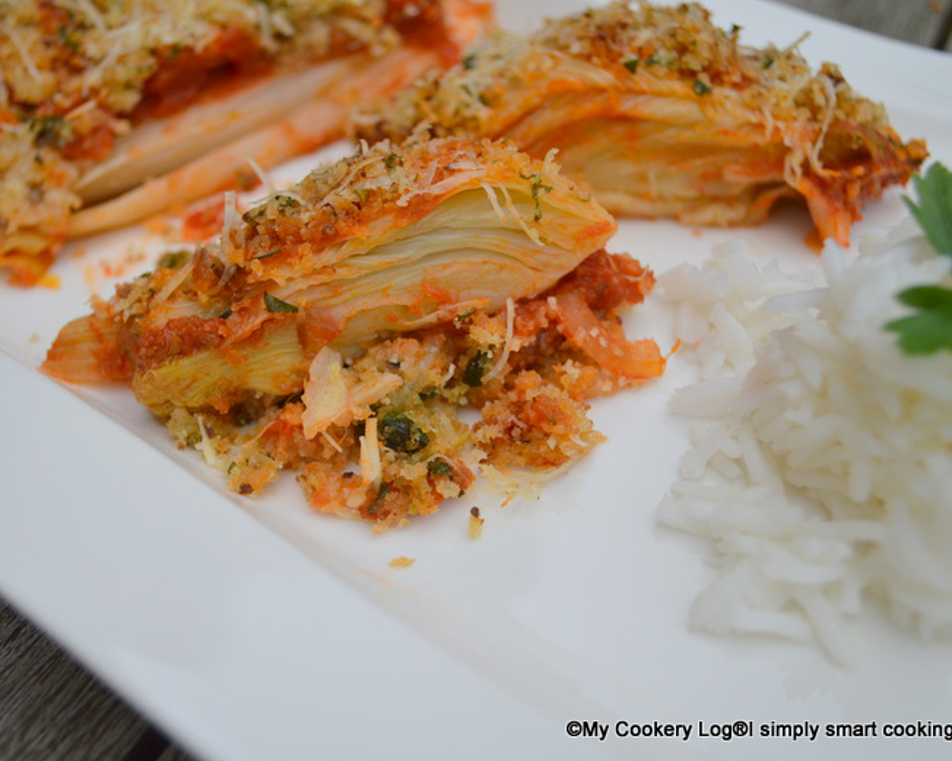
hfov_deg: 47.8
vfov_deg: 39.1
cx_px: 400
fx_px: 1070
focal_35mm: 38
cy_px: 377
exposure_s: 1/400
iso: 100
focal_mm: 22
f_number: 4
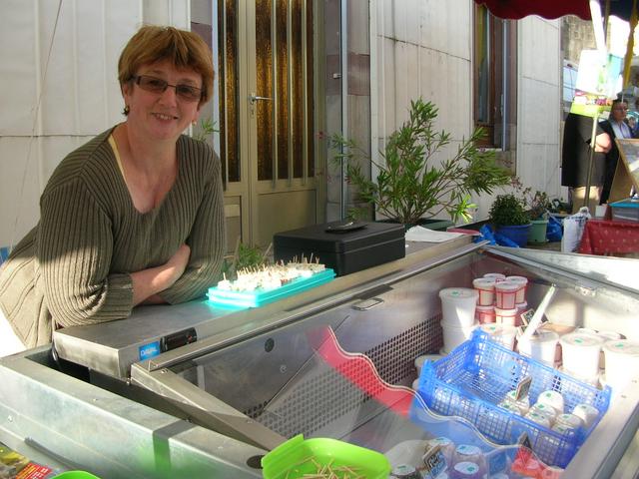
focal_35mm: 35
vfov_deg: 40.7
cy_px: 240
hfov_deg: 52.6
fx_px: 646
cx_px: 320
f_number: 2.8
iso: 50
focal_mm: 5.8
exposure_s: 1/254
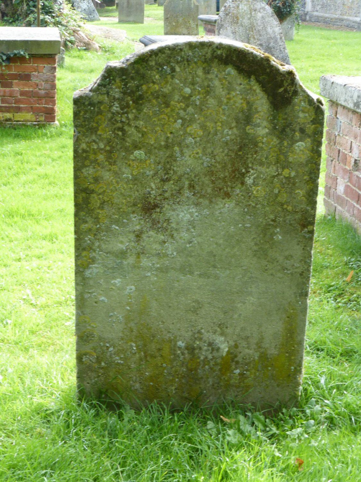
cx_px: 180
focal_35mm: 65
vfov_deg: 29.8
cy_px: 241
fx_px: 904
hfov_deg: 22.6
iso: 160
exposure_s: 1/60
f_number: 4.8
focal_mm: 11
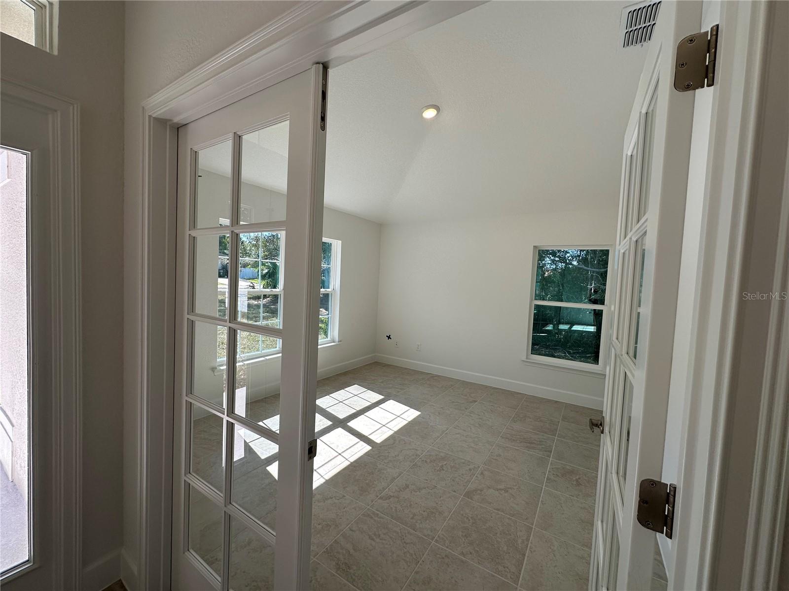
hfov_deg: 102.1
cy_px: 296
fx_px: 319
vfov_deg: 85.7
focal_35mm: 14
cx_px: 394
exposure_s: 1/365
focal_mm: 2.22
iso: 40
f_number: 2.2
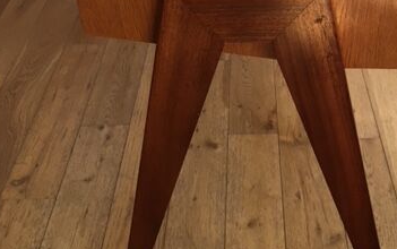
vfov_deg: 23.0
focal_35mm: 56
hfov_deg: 35.9
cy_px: 63
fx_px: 606
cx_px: 260
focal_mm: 4.15
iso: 40
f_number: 2.2
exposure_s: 1/33
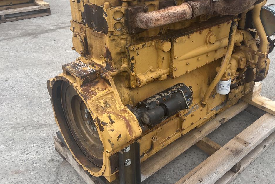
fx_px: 283
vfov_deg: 35.7
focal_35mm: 37
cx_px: 178
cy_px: 65
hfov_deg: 51.1
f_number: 1.5
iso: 50
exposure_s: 1/1252
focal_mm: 5.7
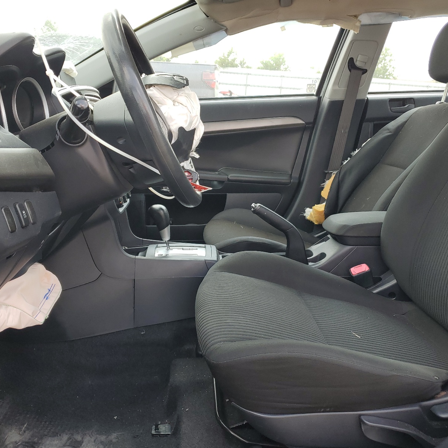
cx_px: 225
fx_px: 454
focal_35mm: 31
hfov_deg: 52.5
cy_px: 224
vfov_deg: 52.5
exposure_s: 1/303
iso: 50
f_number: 1.5
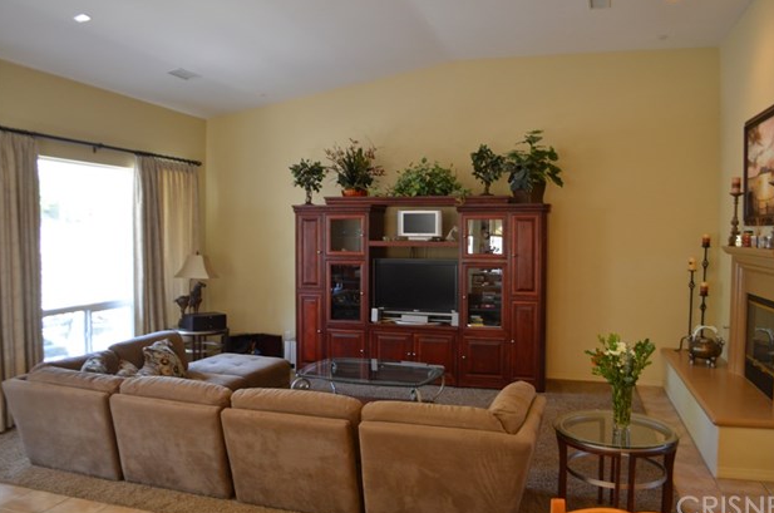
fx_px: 601
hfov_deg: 65.6
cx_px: 395
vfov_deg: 46.2
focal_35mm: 28
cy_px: 253
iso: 800
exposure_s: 1/50
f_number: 3.5
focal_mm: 18
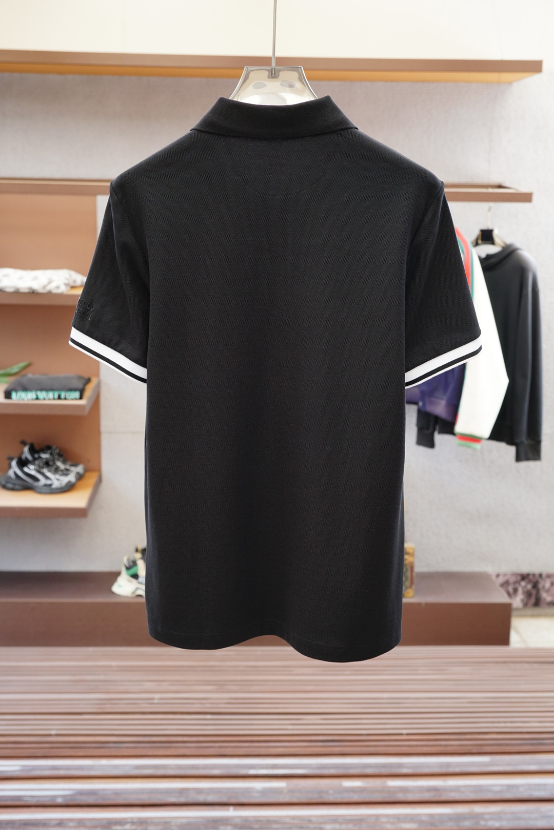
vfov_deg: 47.9
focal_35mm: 40
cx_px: 277
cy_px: 415
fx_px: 935
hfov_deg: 33.0
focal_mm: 27
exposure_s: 1/250
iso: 400
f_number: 4
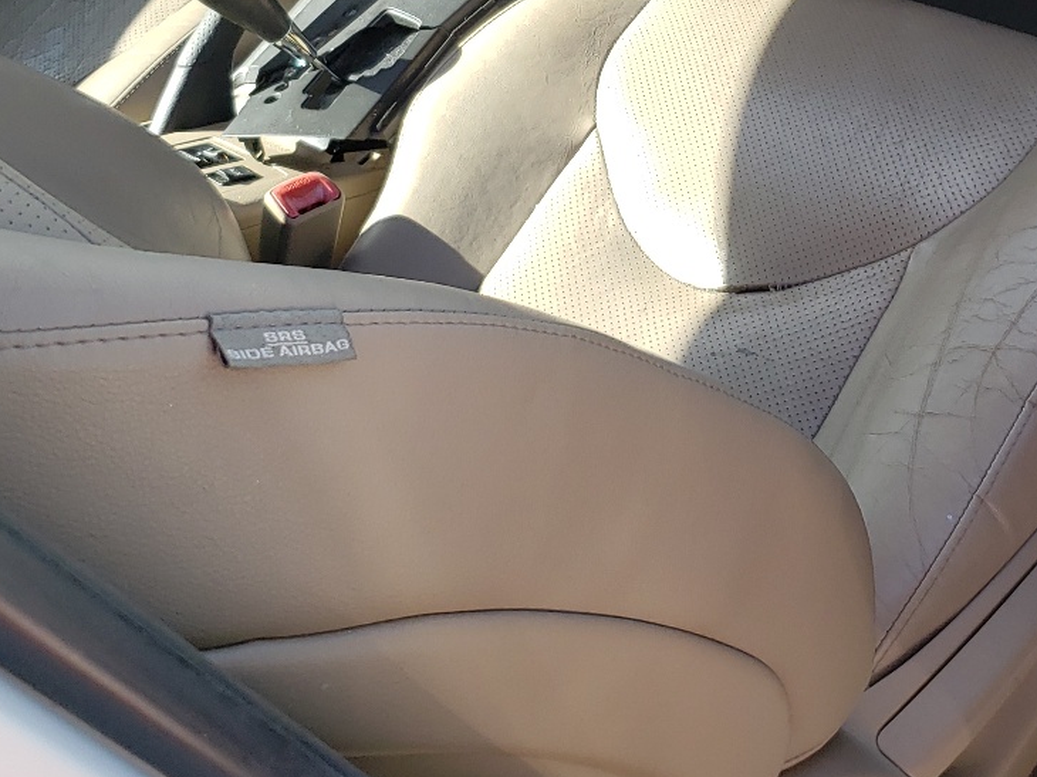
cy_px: -1
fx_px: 1707
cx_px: 695
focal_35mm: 57
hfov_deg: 33.5
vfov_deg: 24.5
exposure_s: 1/588
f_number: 1.5
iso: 50
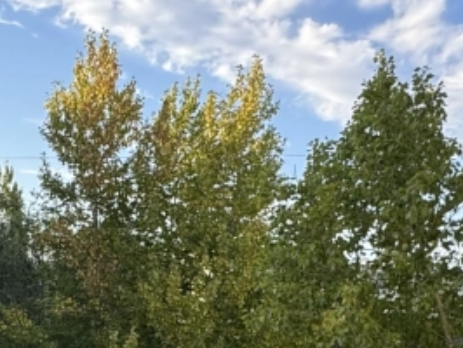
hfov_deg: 28.8
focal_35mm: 66
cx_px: 103
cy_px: 457
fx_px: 884
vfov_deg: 20.3
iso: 40
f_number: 2.2
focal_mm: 2.22
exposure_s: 1/183
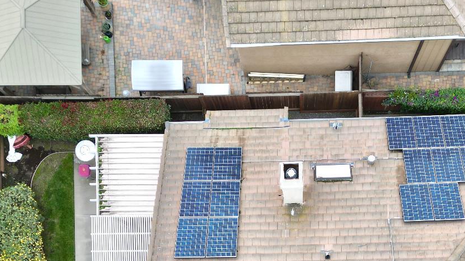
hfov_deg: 43.4
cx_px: 290
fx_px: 579
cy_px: 309
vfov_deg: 23.4
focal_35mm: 47
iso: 120
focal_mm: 6.72
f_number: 1.7
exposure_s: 1/250
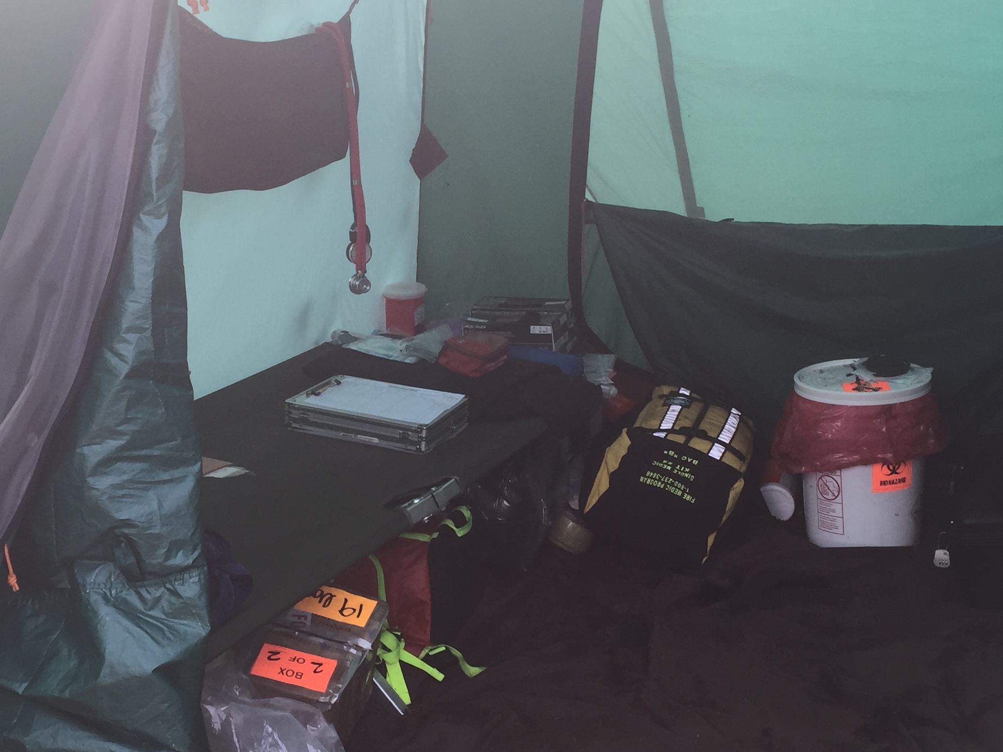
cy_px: 404
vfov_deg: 29.1
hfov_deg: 38.2
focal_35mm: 50
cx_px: 477
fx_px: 1449
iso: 32
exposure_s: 1/120
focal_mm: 4.15
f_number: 2.2
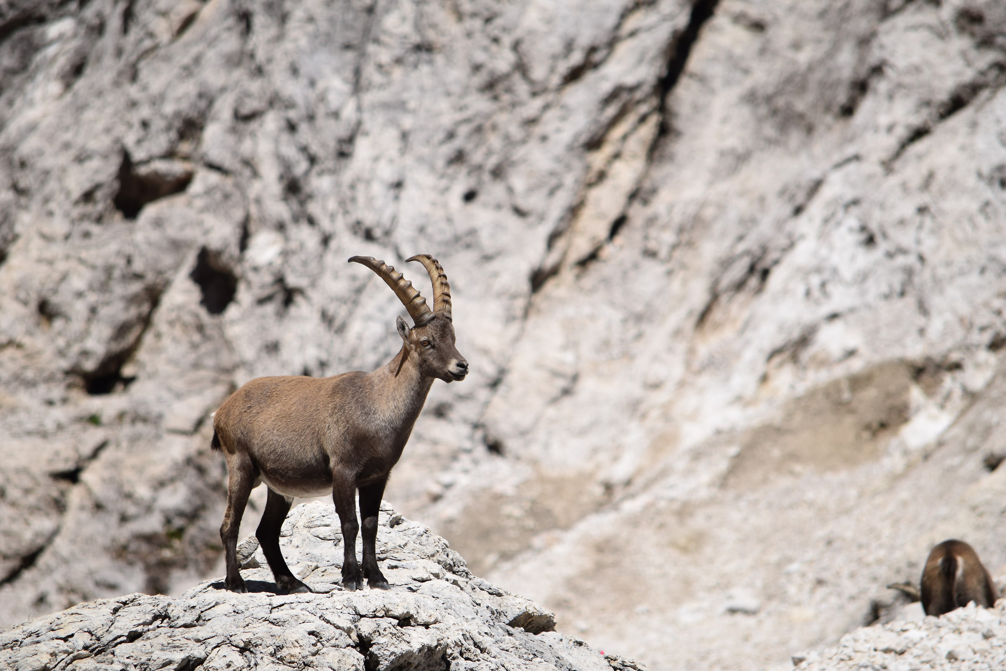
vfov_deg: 3.1
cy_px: 336
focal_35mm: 450
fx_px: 12574
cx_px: 503
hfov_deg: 4.6
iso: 100
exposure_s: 1/640
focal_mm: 300
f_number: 6.3
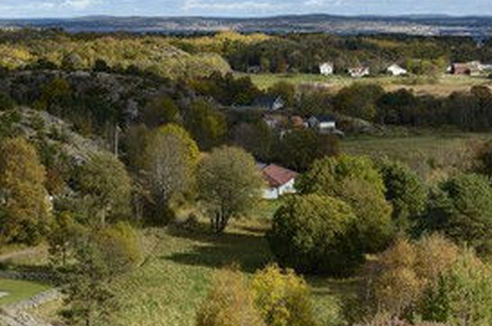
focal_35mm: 108
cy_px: 101
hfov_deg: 18.9
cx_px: 178
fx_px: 1473
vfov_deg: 12.6
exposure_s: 1/250
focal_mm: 70
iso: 200
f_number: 10
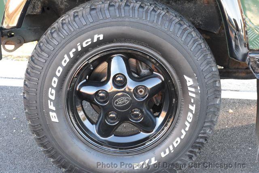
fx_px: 562
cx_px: 130
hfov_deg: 26.0
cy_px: 86
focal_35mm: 78
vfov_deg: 17.5
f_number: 13
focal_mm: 52
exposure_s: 1/40
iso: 2000
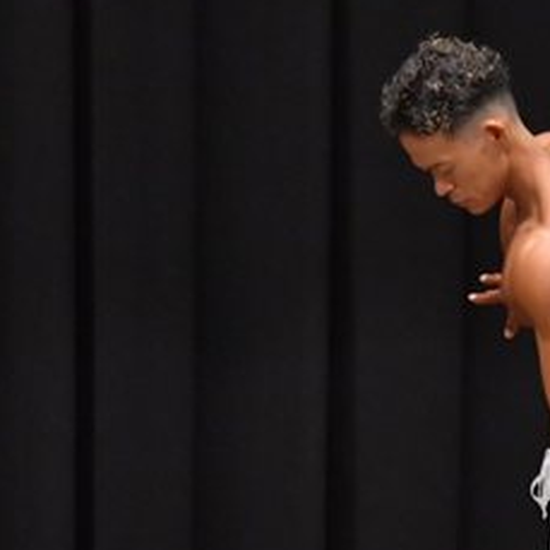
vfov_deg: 2.5
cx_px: 715
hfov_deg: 2.5
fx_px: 12421
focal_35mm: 691
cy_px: 437
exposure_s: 1/400
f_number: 5.6
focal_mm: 160
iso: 6400
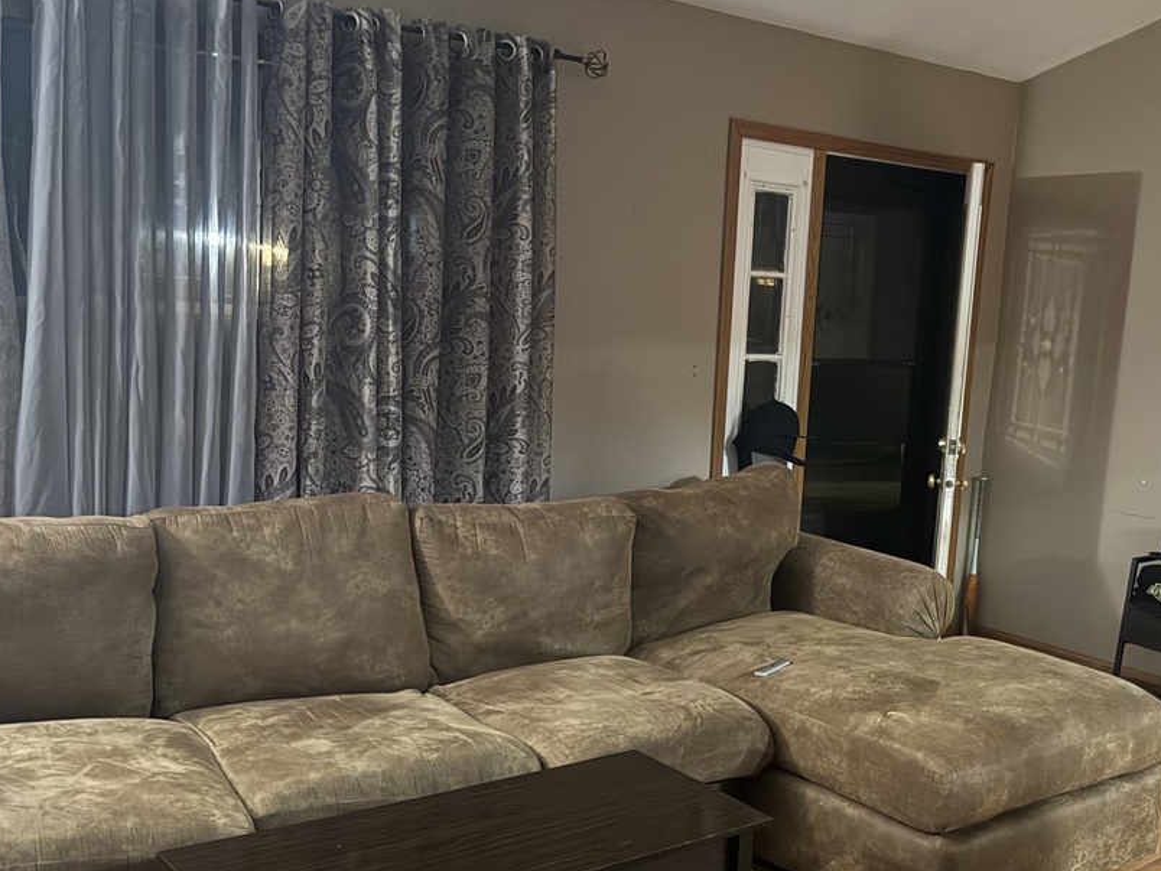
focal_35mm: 43
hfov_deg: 42.7
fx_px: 1442
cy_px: 498
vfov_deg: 33.5
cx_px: 843
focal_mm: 6.76
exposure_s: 1/24
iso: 1600
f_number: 1.78
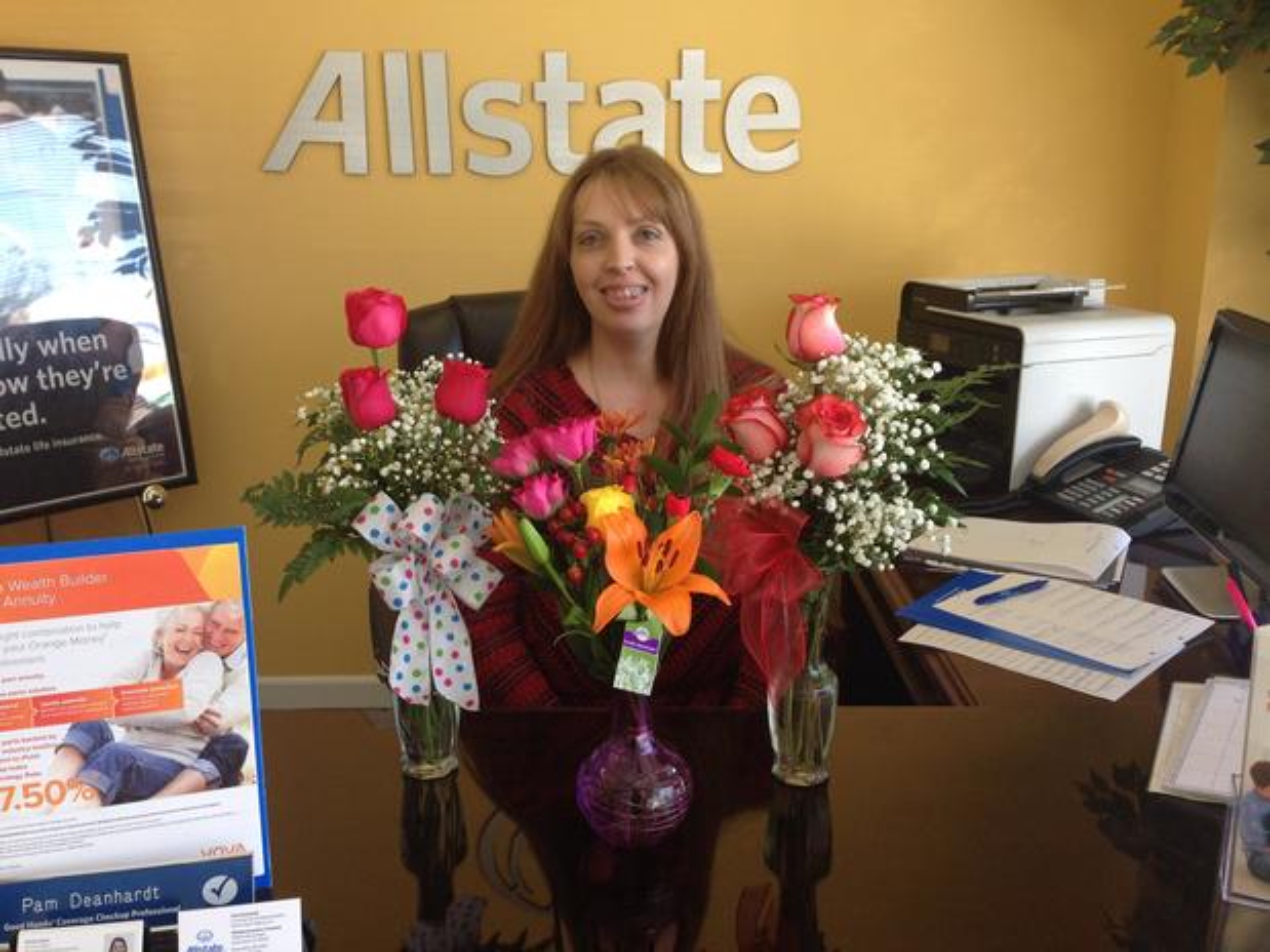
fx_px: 1210
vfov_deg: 42.9
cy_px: 476
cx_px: 635
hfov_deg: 55.4
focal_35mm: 33
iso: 80
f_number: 2.4
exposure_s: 1/120
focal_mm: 4.12
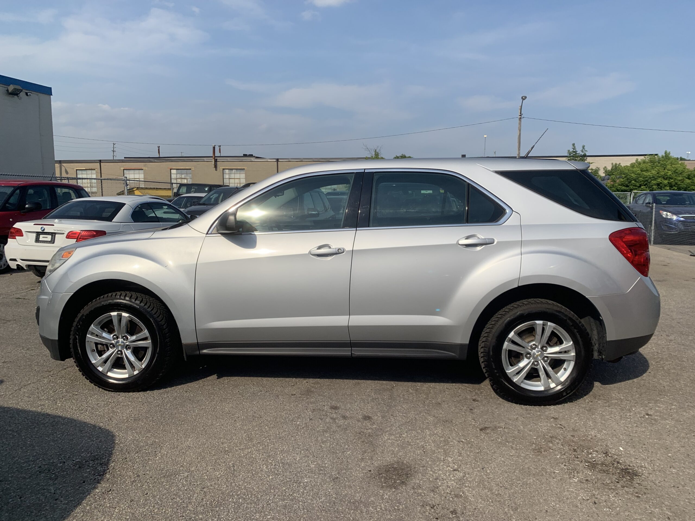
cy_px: 260
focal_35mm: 26
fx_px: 522
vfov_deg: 53.1
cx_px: 348
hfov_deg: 67.3
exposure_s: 1/3650
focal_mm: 4.25
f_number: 1.8
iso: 25
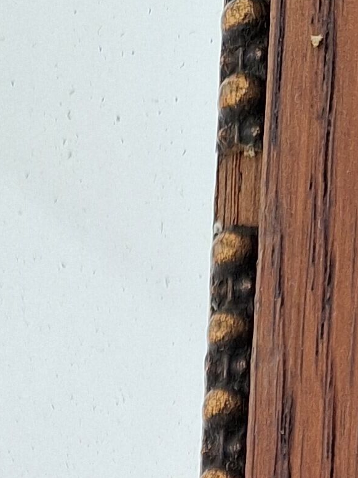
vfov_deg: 12.4
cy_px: 1180
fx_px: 1669
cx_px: 39
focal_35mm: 121
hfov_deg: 12.2
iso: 80
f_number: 1.8
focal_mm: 5.54
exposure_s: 1/120
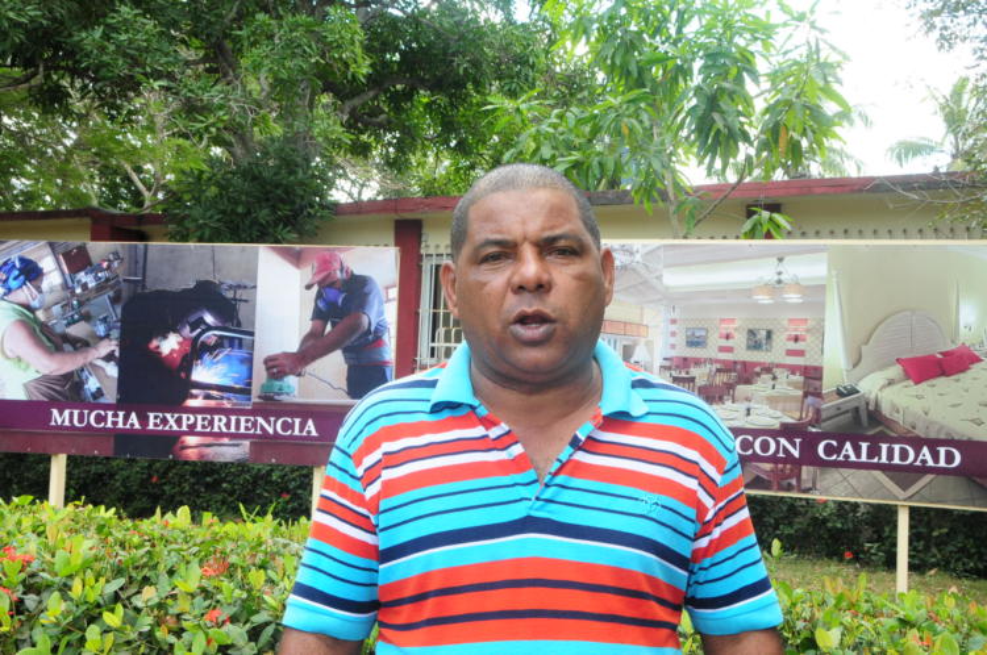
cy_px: 328
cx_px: 494
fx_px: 1109
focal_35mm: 40
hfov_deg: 48.0
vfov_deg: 32.9
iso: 640
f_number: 13
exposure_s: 1/60
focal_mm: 27
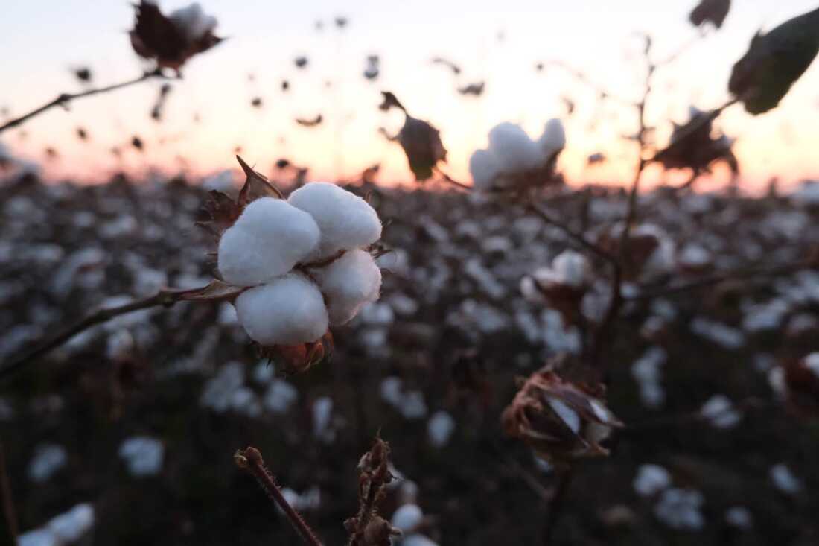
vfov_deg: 53.1
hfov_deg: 73.8
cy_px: 273
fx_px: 546
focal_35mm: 24
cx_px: 410
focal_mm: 16.1
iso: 5000
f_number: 3.6
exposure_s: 1/30
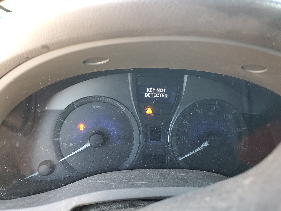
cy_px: 106
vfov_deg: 53.1
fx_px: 211
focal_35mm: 26
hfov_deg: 67.3
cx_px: 140
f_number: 1.5
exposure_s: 1/60.2
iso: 146
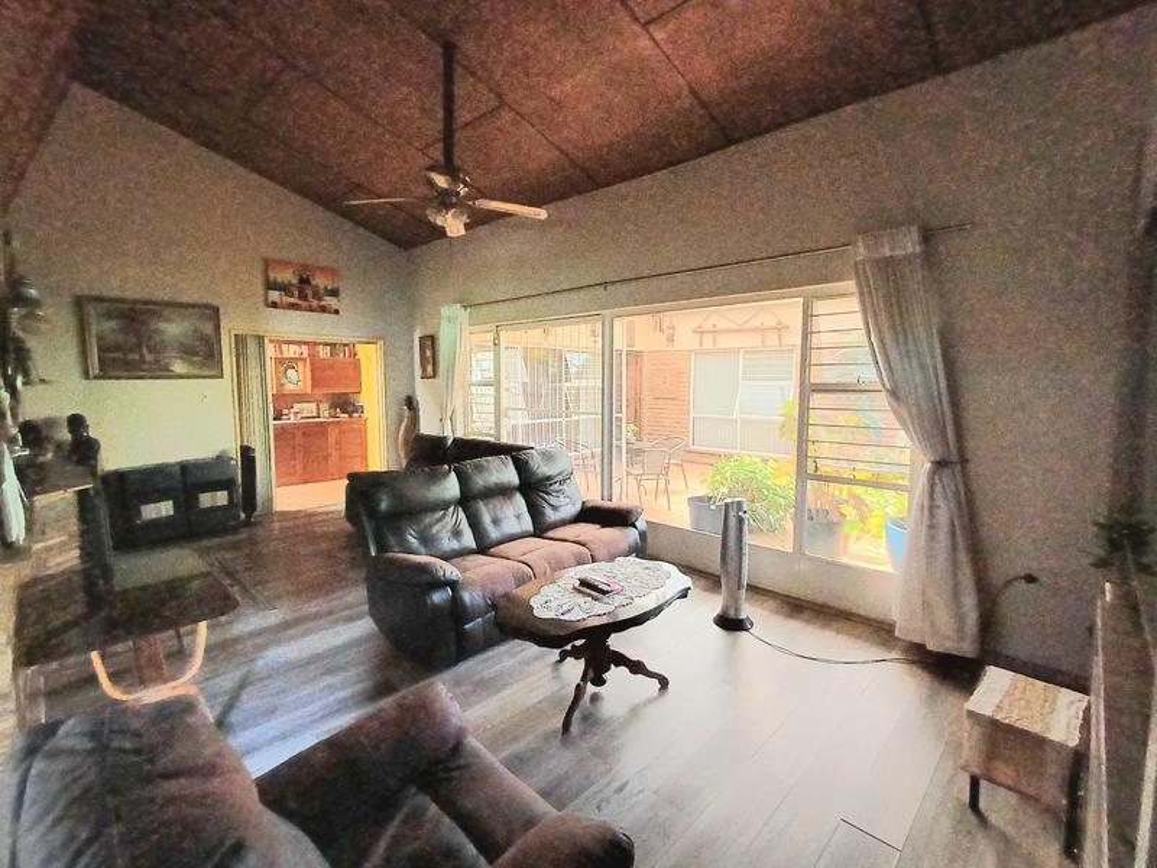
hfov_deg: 94.5
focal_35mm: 16
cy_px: 434
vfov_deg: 78.1
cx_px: 578
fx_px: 535
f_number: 2.2
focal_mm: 1.64
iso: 320
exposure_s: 1/20
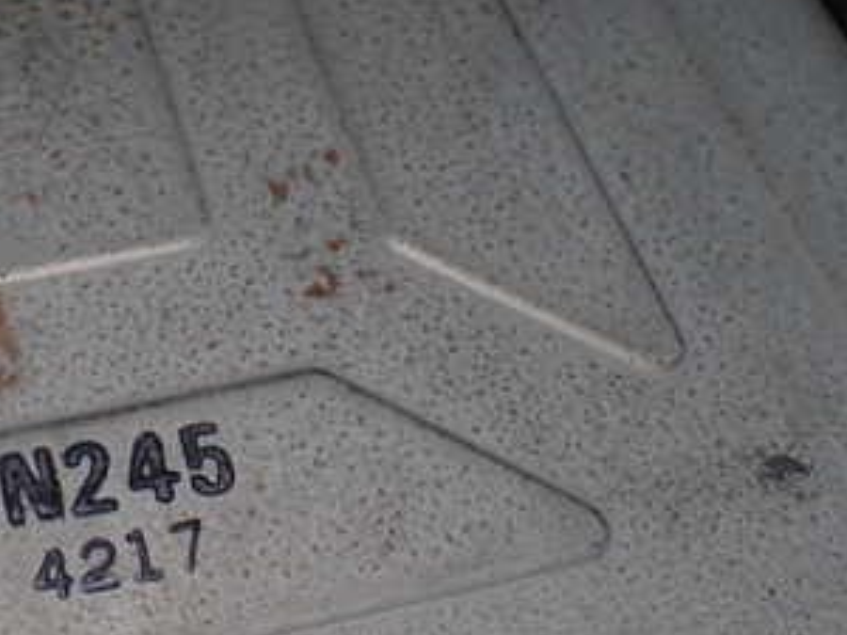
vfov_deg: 24.4
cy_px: 243
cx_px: 167
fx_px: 1468
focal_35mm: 60
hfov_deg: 31.3
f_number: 2.3
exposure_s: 1/125
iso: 200
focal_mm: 5.4
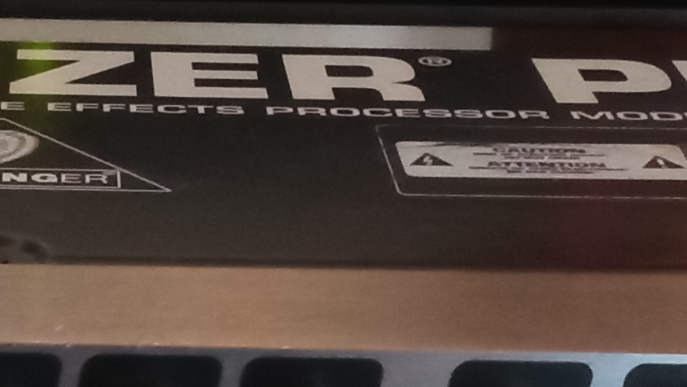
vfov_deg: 8.3
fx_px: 2642
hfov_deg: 14.7
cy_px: 392
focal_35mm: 145
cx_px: 77
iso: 1608
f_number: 2.2
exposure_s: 1/16.7
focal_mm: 3.79
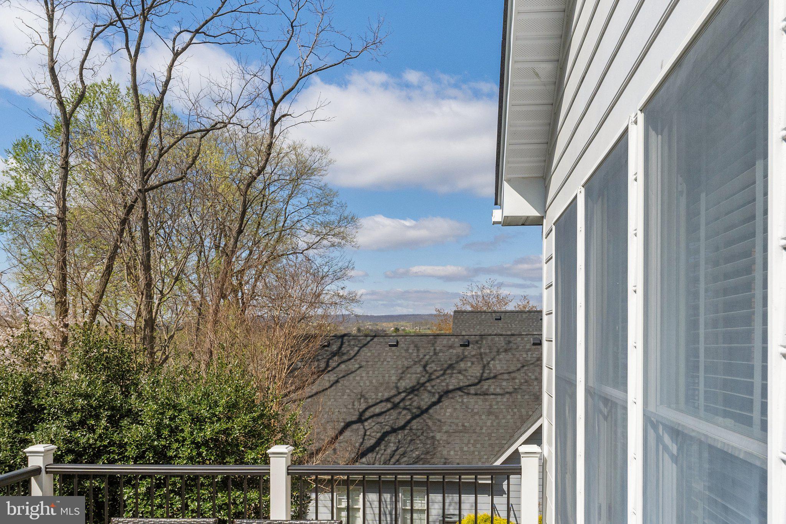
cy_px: 262
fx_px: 633
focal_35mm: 29
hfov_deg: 63.7
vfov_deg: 45.0
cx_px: 393
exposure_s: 1/3200
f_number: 8
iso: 800
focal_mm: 19.5
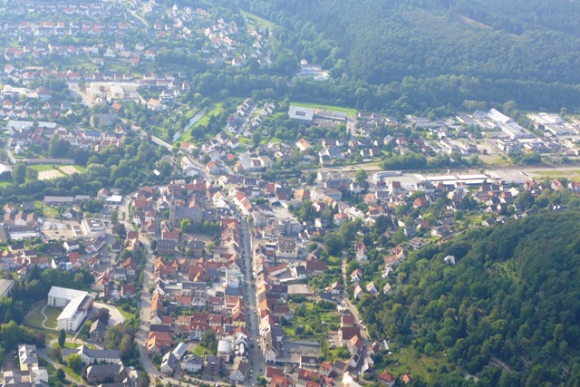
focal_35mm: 70
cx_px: 290
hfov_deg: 28.8
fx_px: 1128
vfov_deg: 19.5
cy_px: 194
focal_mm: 13.7
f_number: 2.1
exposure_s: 1/200
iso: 160
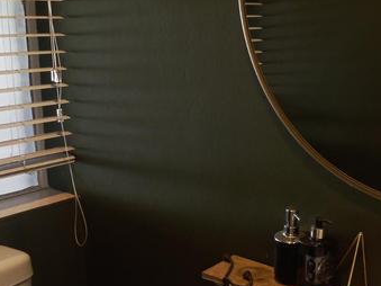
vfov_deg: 24.8
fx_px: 649
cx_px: 284
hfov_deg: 32.1
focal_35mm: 59
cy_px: 171
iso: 200
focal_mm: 4.6
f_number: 1.8
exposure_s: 1/16.7
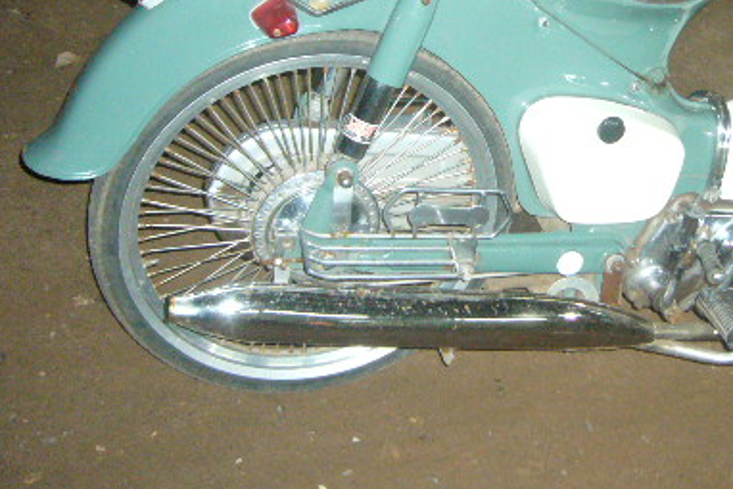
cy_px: 86
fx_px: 1242
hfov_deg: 32.0
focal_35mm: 61
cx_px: 585
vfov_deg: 21.9
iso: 400
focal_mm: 5.8
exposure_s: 1/30
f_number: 2.8
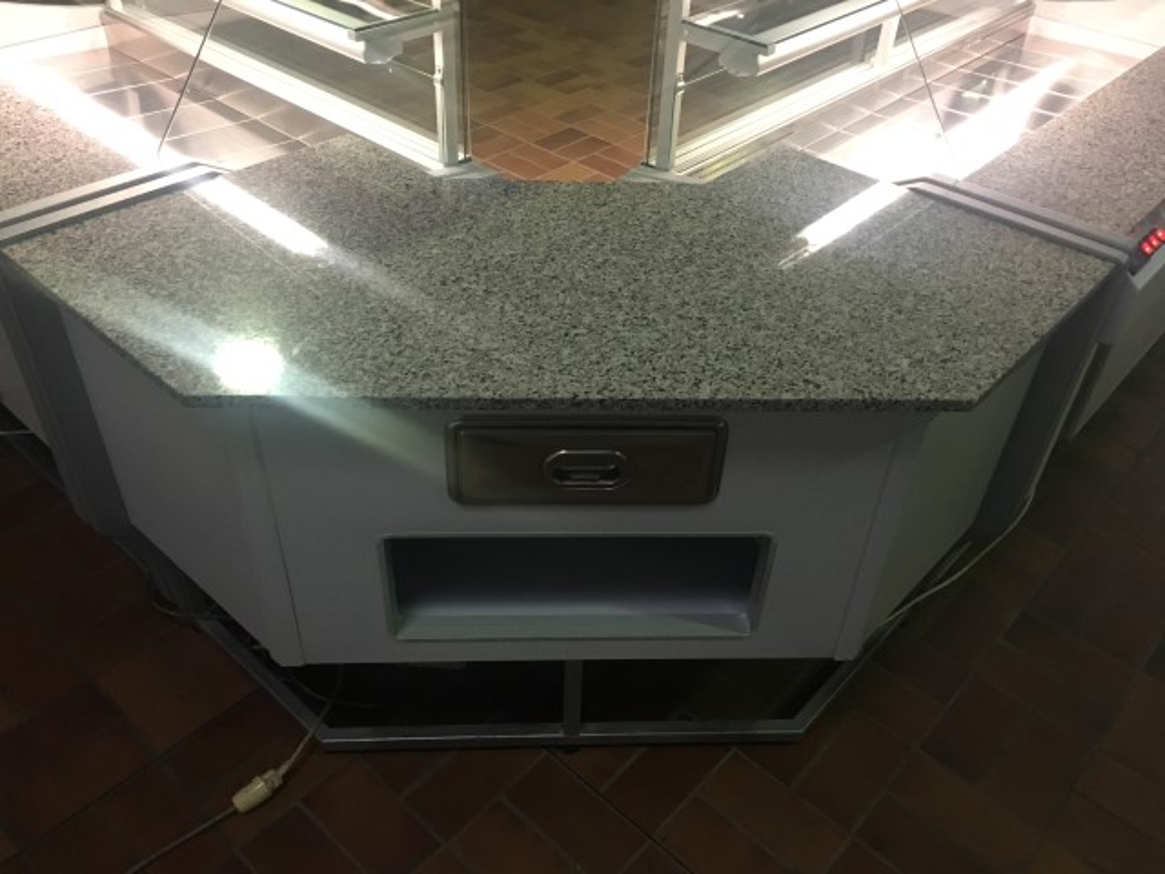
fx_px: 976
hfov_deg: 61.7
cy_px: 437
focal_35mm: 29
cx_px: 582
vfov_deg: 48.2
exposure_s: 1/33
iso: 200
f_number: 2.2
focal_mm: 4.15
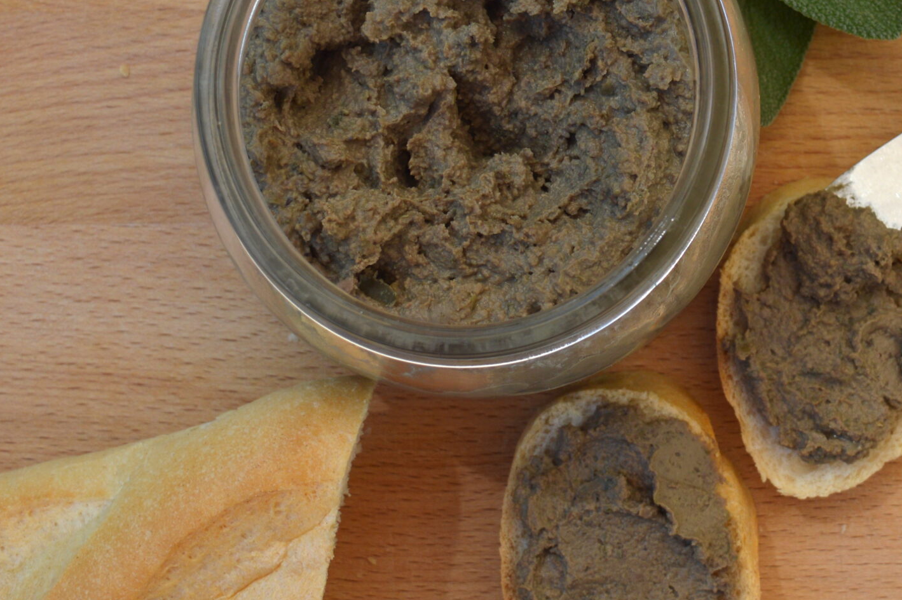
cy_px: 228
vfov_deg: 14.8
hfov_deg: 21.8
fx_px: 2303
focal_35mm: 92
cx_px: 748
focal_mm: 34
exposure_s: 1/320
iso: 100
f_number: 6.3
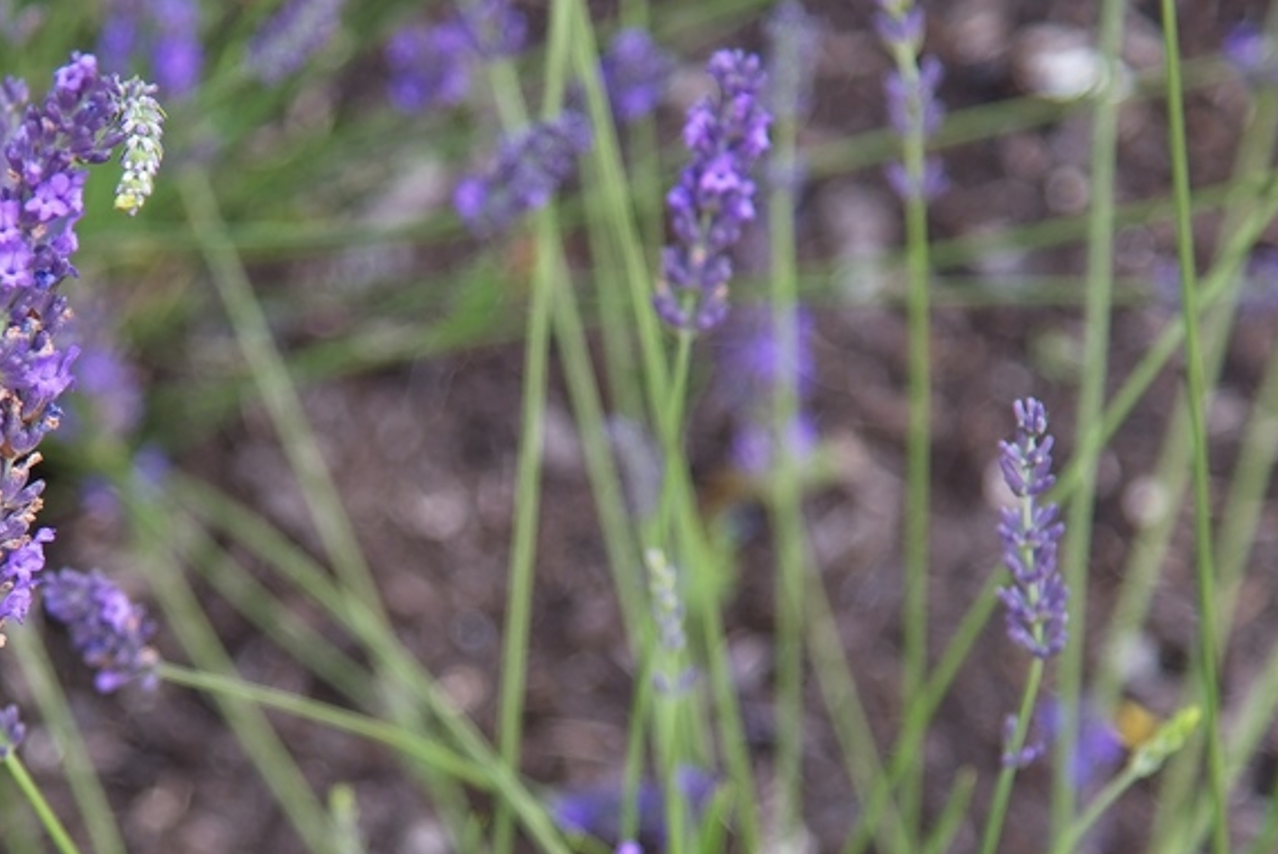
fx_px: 9589
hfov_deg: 7.6
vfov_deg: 5.1
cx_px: 393
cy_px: 672
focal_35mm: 270
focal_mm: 120
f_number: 4
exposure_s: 1/250
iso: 320
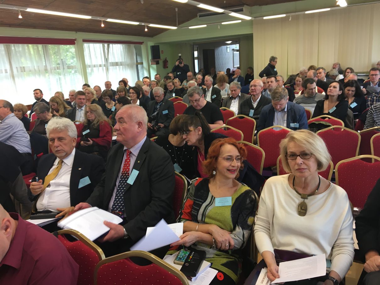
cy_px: 142
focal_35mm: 29
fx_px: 318
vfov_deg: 48.2
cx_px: 190
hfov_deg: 61.7
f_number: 2.2
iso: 80
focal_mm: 4.15
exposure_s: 1/33
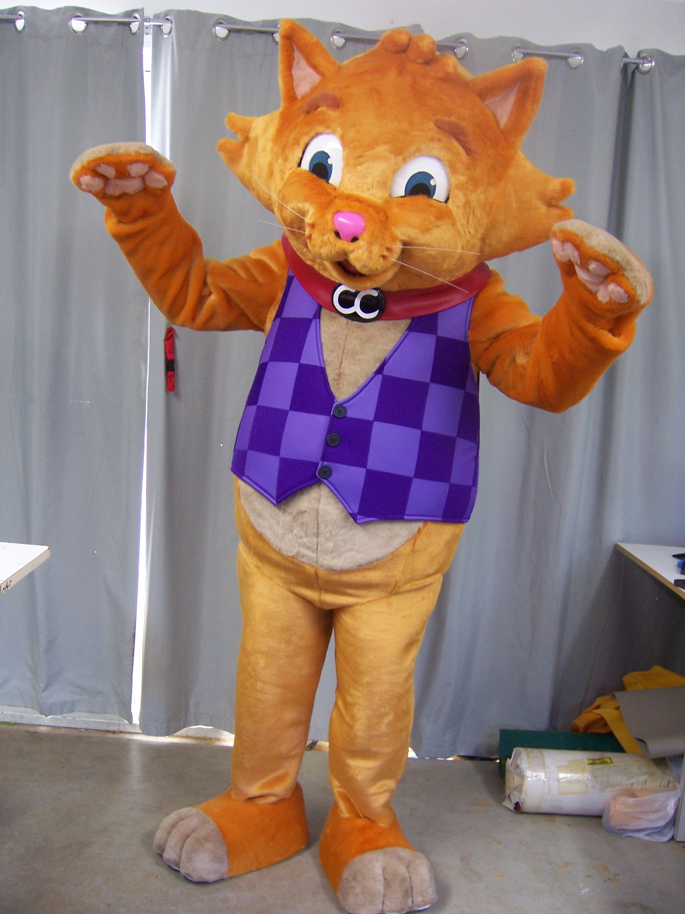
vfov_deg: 51.4
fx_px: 950
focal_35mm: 36
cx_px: 342
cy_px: 457
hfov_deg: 39.7
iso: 160
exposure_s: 1/20
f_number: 2.8
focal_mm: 6.2
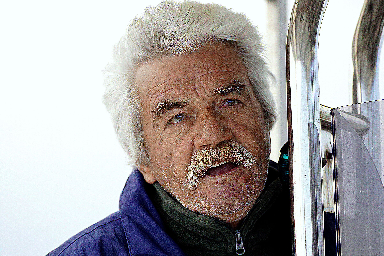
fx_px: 2560
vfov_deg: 5.7
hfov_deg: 8.6
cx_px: 192
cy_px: 128
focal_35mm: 240
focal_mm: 160
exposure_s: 1/640
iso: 200
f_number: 5
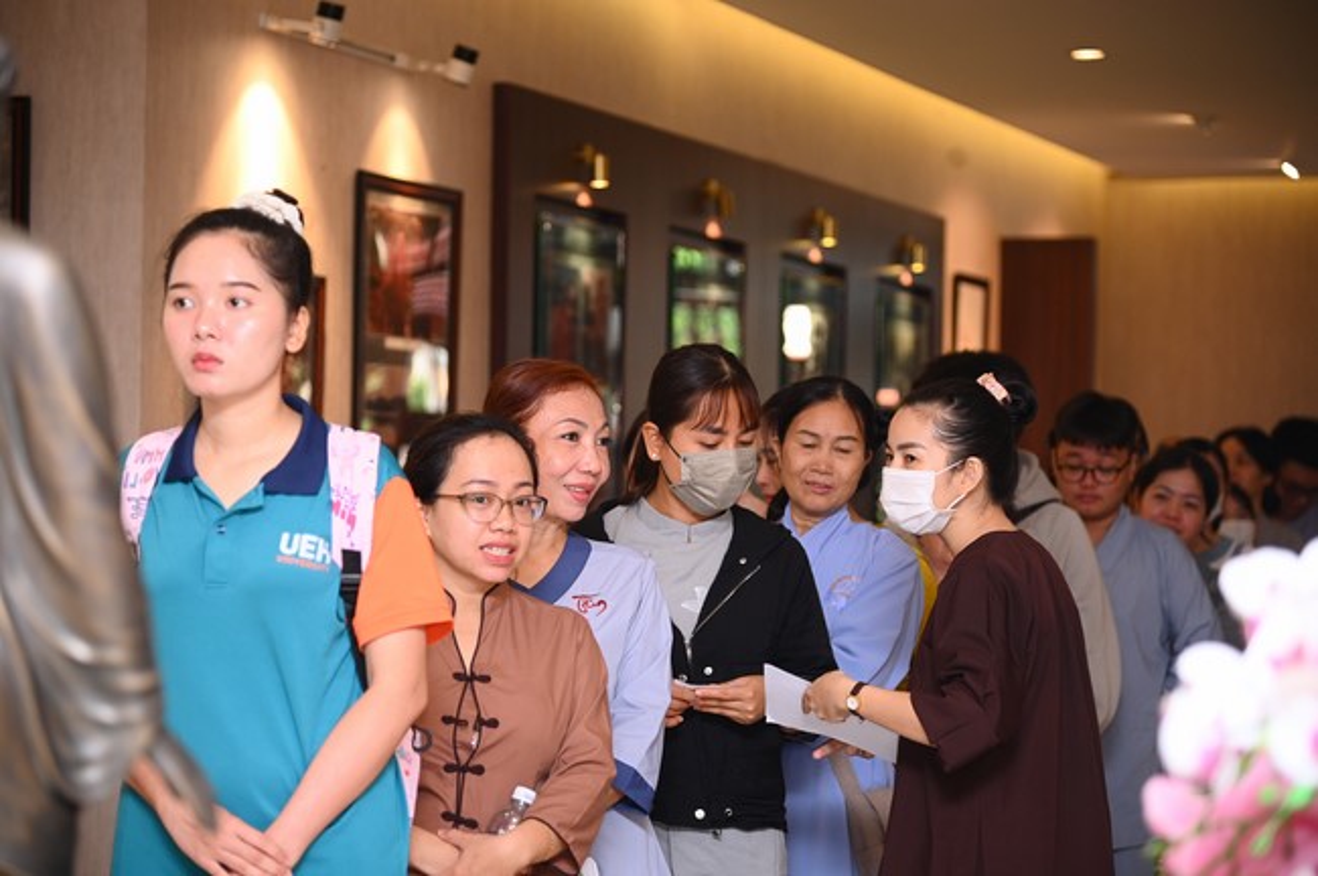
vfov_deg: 13.0
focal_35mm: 105
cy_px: 438
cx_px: 659
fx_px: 3840
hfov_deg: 19.5
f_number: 4
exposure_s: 1/160
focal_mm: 105
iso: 1250
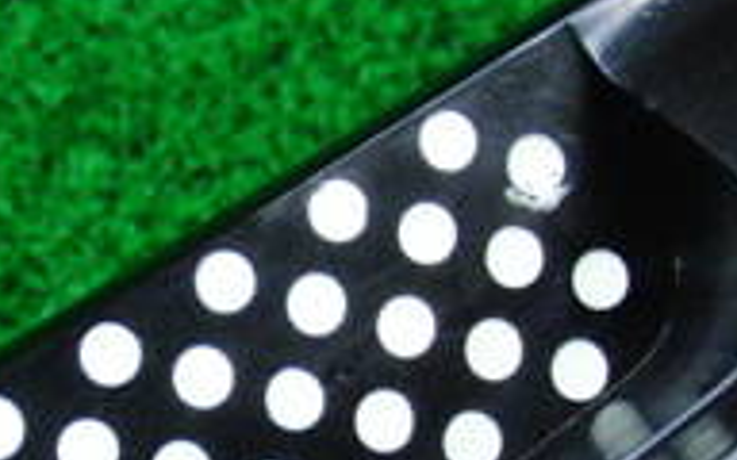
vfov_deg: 9.9
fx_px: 2631
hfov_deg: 15.9
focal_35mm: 131
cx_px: 196
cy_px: 441
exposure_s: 1/40
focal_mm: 6.42
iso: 400
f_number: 3.6
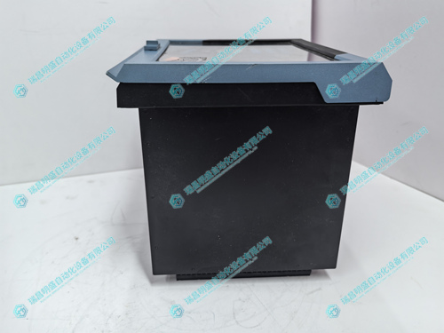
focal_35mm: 29
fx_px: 372
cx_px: 222
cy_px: 166
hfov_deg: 61.7
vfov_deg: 48.2
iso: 160
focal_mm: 5.75
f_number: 2
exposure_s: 1/100
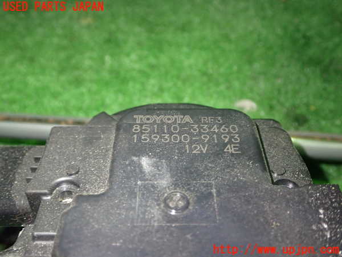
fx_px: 375
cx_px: 171
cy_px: 128
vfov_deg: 37.7
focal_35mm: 38
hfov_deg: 49.0
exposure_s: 1/40
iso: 640
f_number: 2.7
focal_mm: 6.83
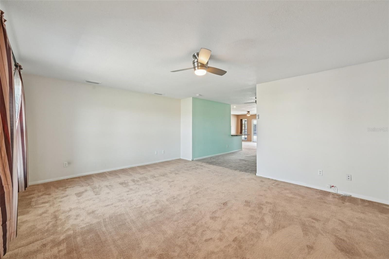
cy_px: 130
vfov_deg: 81.1
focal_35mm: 14
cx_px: 194
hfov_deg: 104.3
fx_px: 151
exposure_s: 1/6
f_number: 8
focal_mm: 14
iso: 400
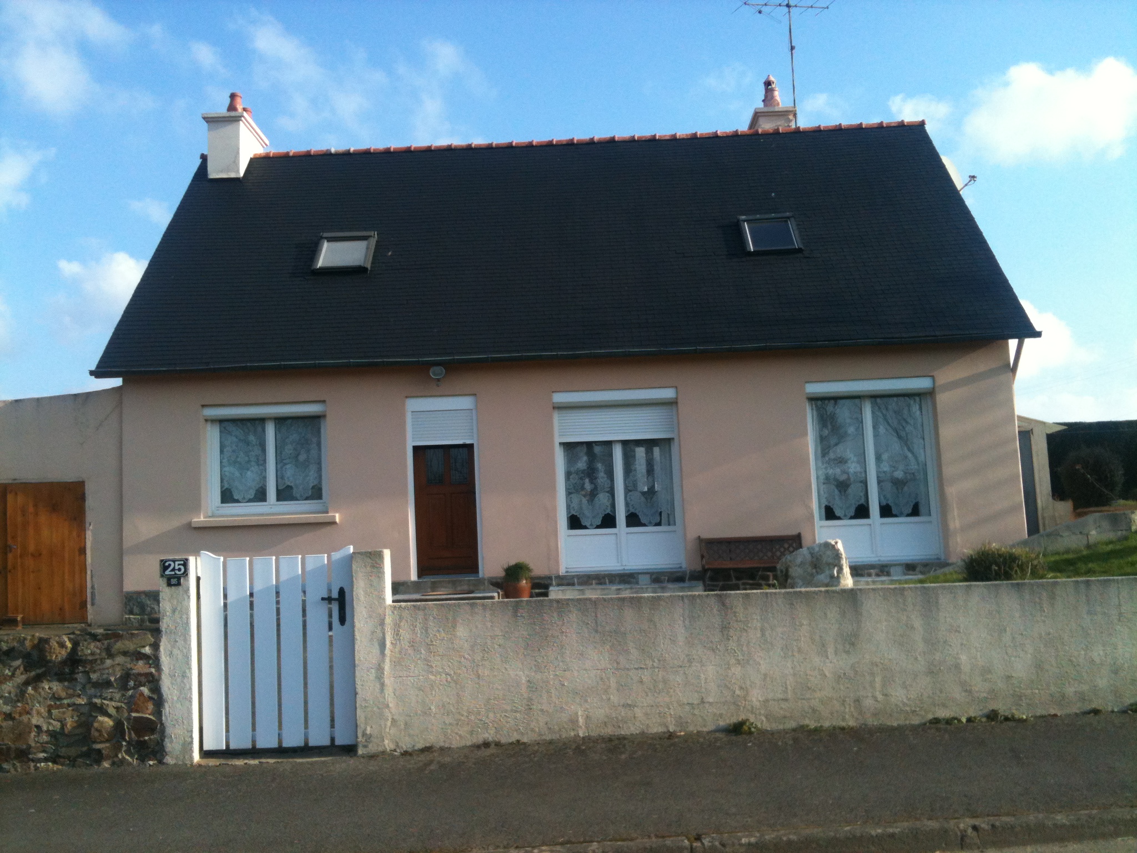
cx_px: 568
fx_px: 1150
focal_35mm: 35
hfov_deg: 52.6
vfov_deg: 40.7
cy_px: 426
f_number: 2.8
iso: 64
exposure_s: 1/641
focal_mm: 3.85
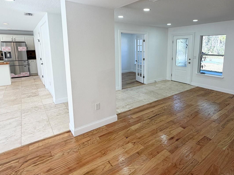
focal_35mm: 21
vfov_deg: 62.8
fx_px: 142
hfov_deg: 78.5
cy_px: 69
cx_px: 134
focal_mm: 2.22
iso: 50
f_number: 2.2
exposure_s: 1/120
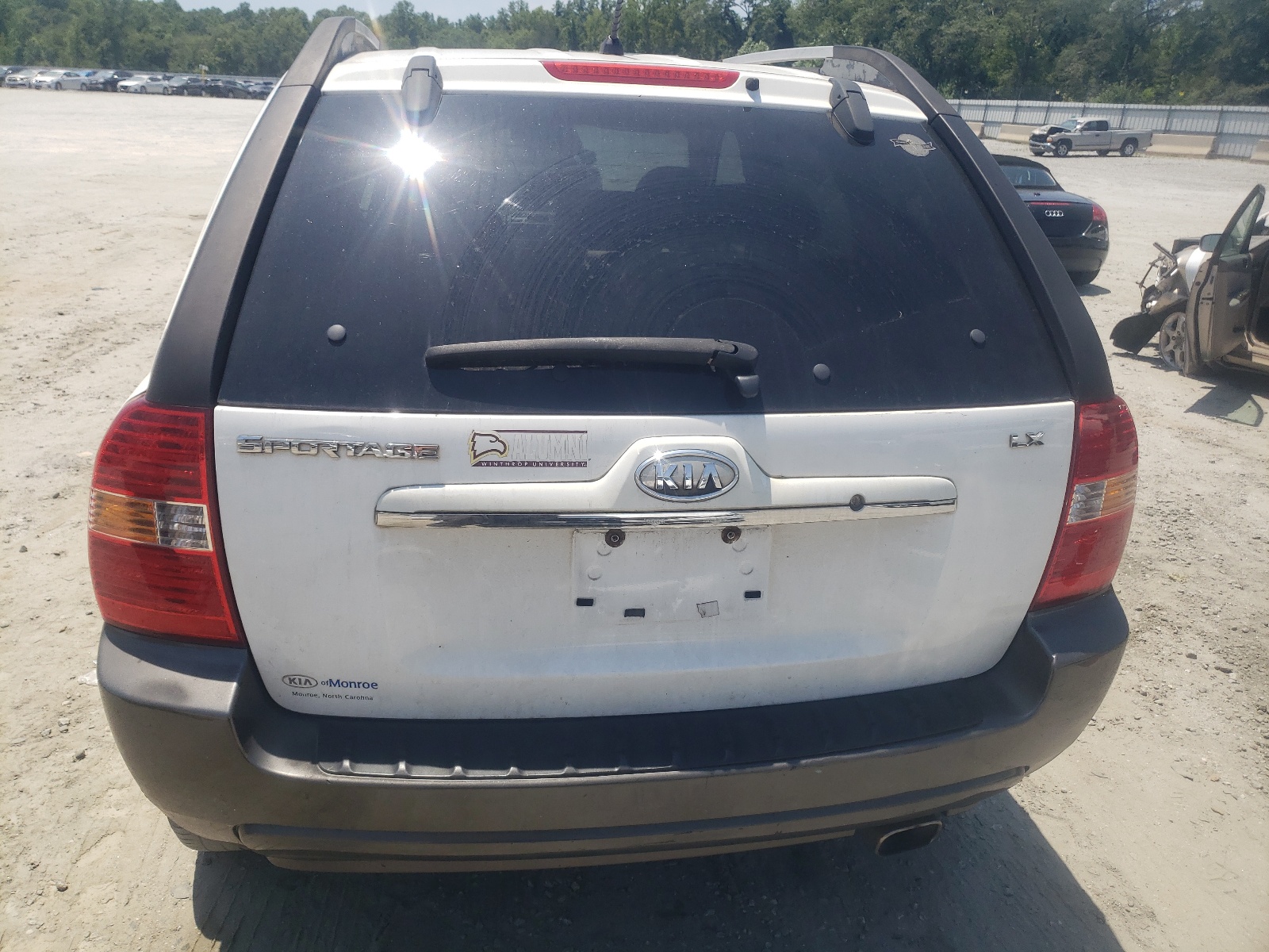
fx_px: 953
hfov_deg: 67.3
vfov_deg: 53.1
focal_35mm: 26
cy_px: 476
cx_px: 634
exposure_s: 1/2500
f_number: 1.5
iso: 50
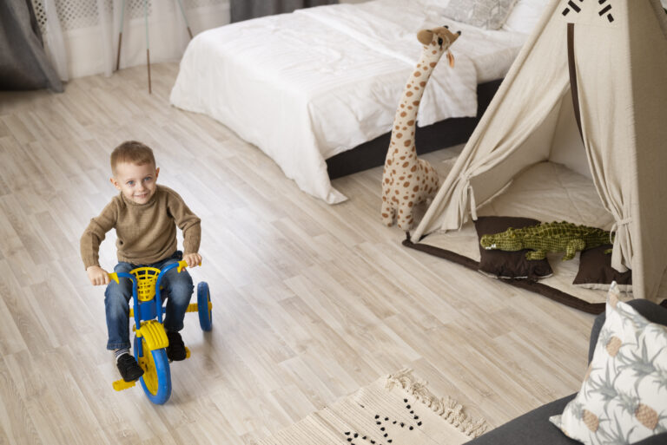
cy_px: 222
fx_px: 927
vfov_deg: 27.0
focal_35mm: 50
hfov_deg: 39.6
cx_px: 334
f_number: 2.5
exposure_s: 1/200
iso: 320
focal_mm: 50
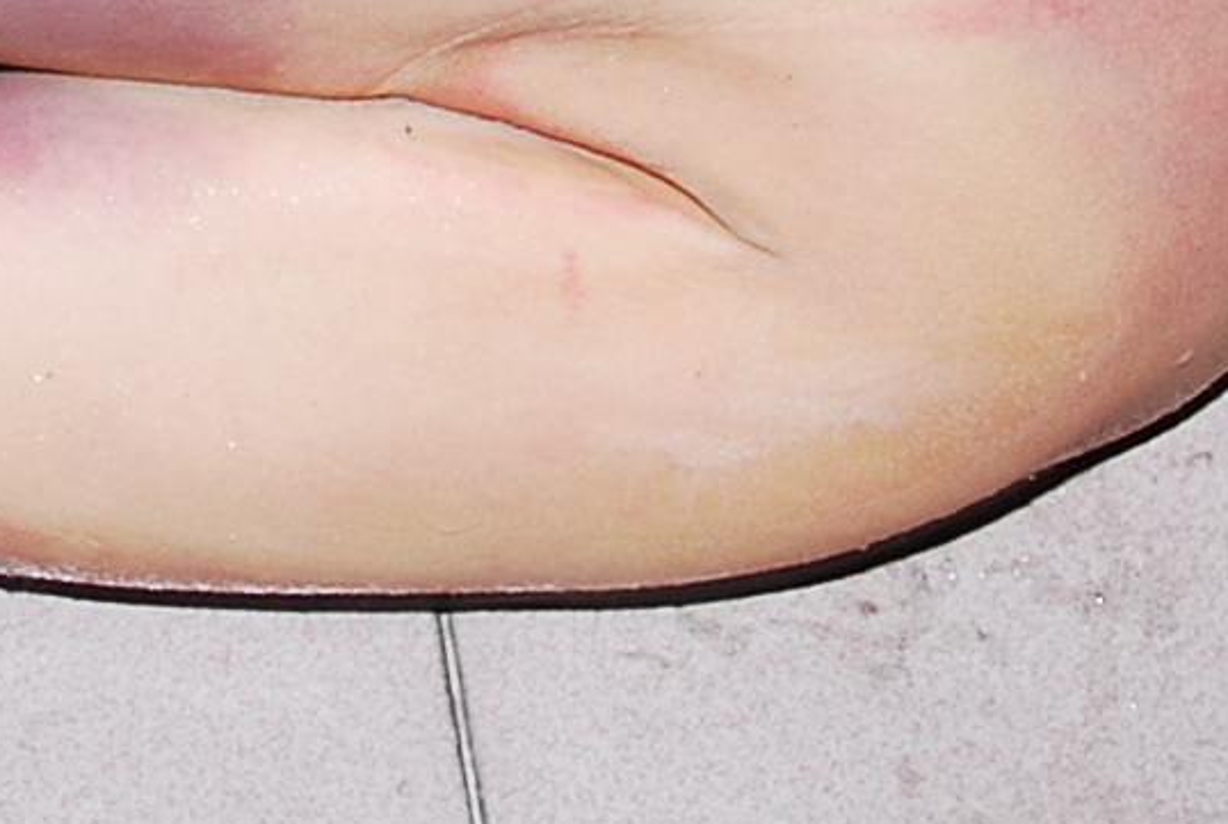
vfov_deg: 6.0
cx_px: 226
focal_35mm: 226
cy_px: -817
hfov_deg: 9.1
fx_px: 7724
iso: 100
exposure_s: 1/60
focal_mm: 28
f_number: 3.5
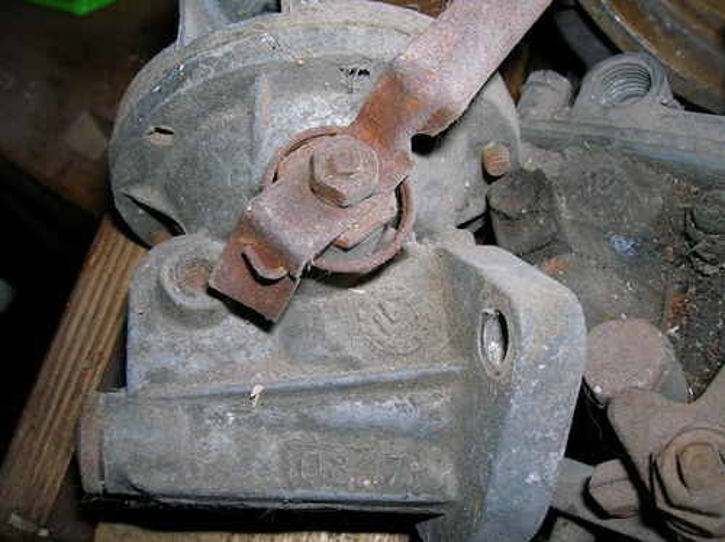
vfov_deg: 41.7
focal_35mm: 34
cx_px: 362
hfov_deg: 54.0
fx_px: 711
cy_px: 271
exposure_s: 1/60.1
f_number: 4.9
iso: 50
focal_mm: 5.7
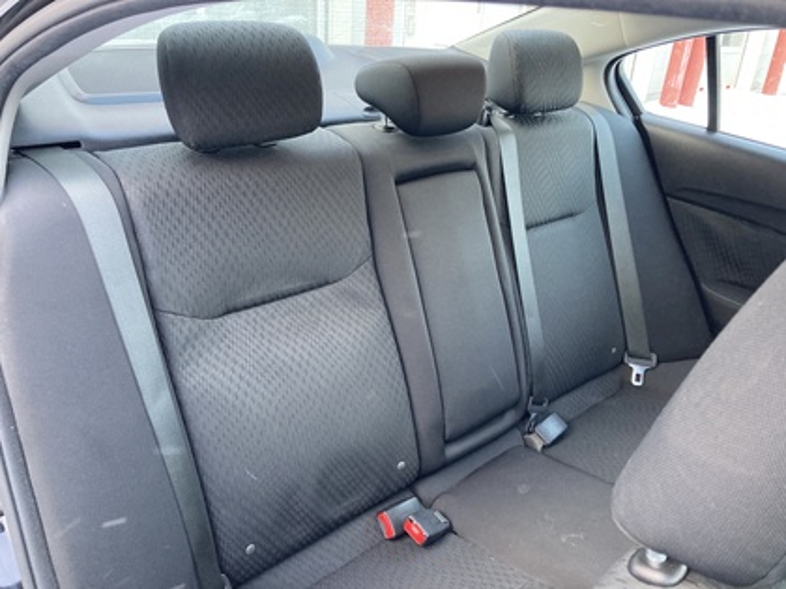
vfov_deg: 49.7
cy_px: 294
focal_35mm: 28
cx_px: 393
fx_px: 636
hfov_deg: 63.4
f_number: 1.8
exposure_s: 1/60
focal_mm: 3.99
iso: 250
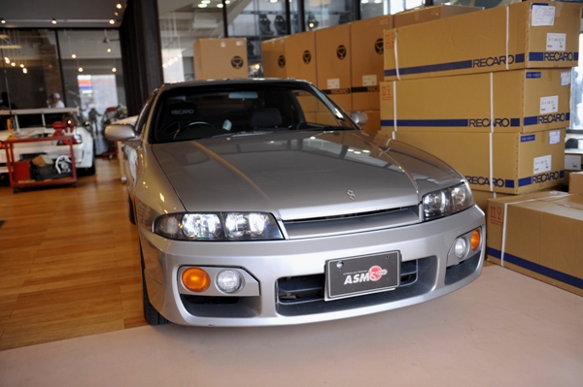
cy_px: 194
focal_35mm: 34
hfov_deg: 55.8
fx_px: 550
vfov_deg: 38.8
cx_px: 292
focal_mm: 34
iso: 400
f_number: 2.8
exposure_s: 1/30
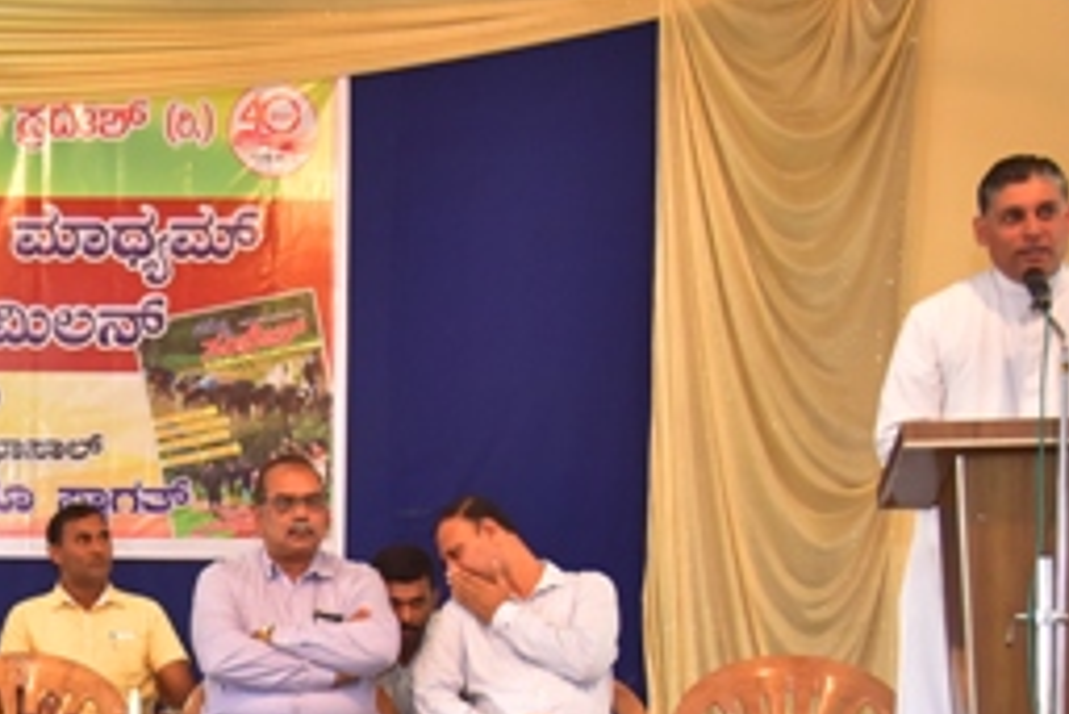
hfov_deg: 18.9
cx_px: -92
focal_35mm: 104
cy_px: 637
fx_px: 3090
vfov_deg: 13.1
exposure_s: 1/200
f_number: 4.5
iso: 1100
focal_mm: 38
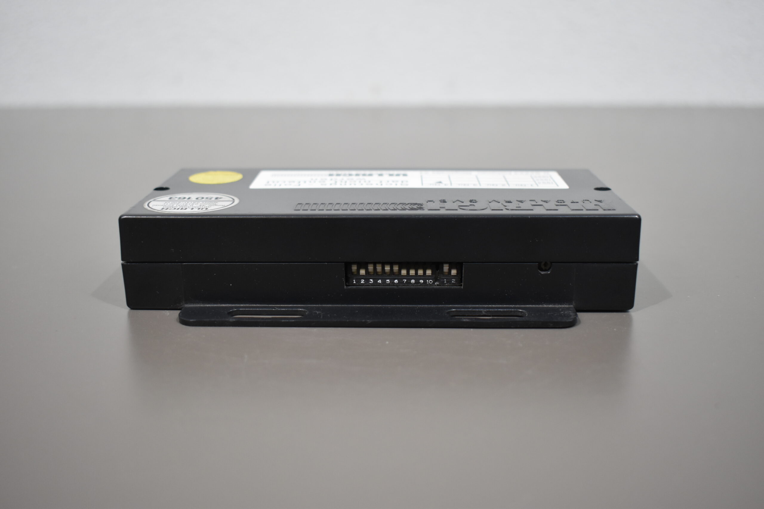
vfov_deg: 33.0
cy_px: 254
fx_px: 859
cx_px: 382
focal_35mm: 40
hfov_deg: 47.9
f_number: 4
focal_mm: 27
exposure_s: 1/125
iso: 800
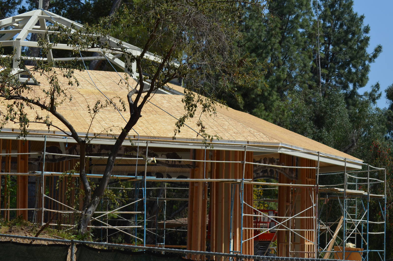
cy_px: 130
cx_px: 196
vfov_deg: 13.0
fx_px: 1144
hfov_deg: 19.5
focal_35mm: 105
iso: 200
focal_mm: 70
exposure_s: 1/800
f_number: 7.1
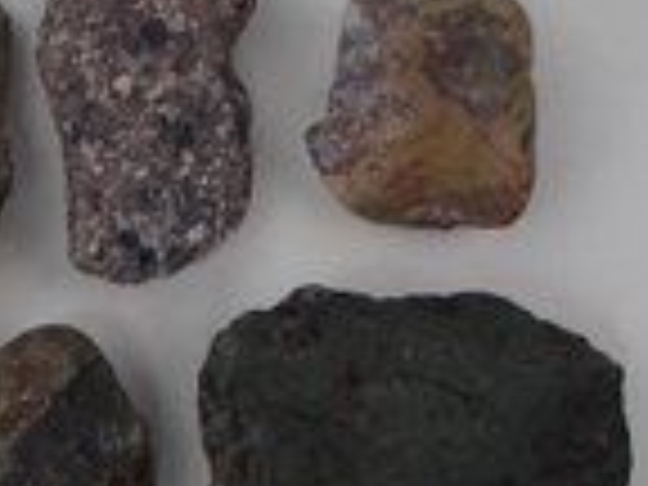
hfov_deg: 21.3
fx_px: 1647
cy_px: 434
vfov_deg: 16.6
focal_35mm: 88
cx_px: -29
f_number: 4.7
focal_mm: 6.64
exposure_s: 1/160
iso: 125
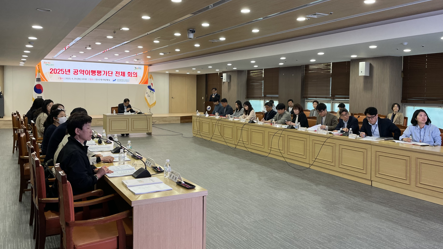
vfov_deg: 38.9
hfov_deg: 64.3
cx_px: 227
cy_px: 112
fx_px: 352
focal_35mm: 30
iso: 80
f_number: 1.6
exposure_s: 1/120
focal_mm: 4.2
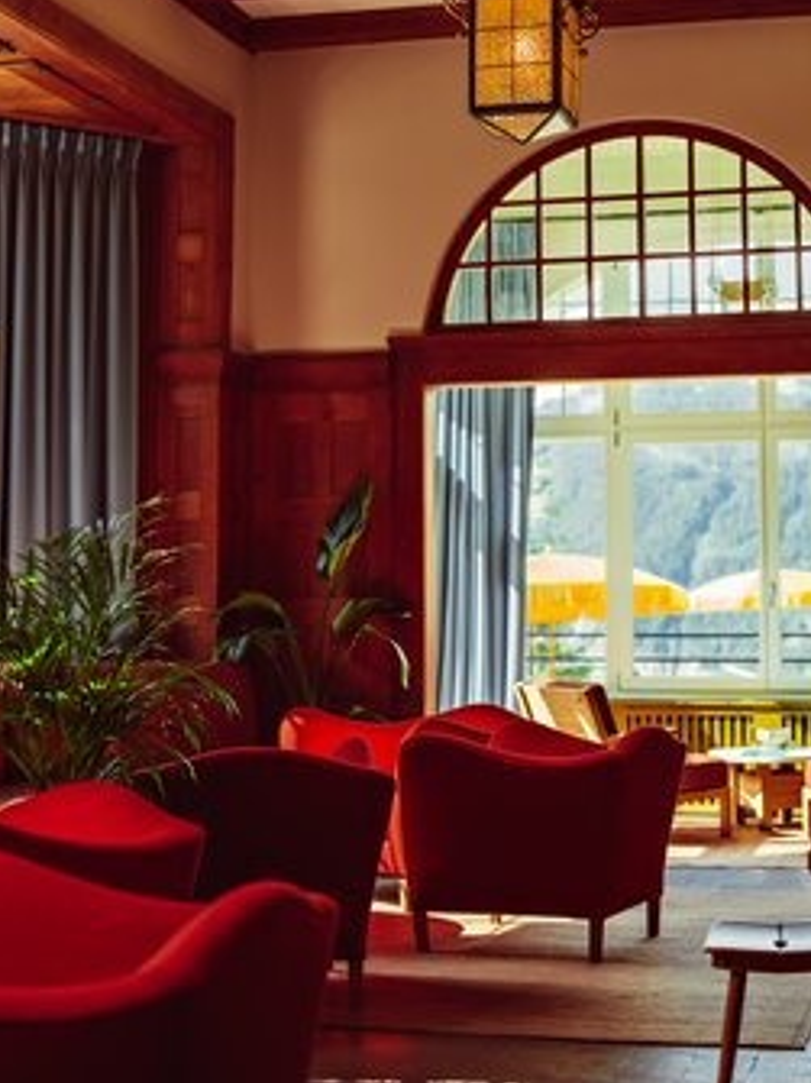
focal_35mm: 63
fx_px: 1969
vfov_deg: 30.5
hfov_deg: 23.3
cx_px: 414
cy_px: 365
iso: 80
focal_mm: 55
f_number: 2.8
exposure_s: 1/210
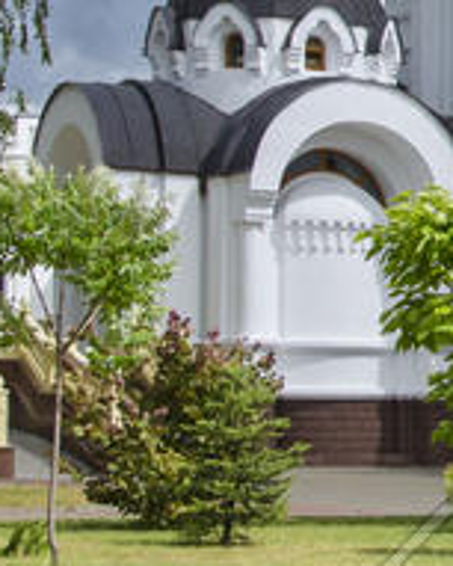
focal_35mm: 161
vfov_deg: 11.8
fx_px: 2699
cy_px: -65
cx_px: 1019
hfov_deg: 8.8
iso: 200
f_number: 9
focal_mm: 25
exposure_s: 1/640
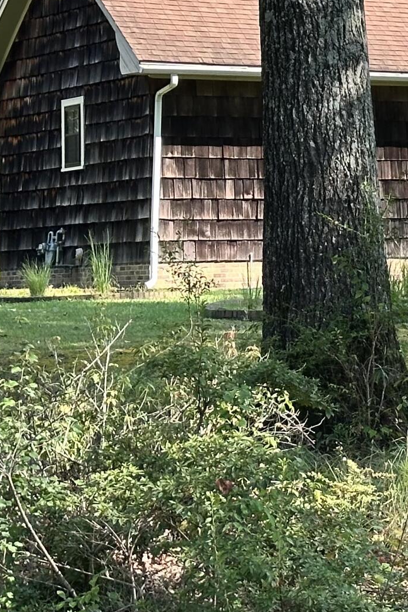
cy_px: 98
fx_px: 2449
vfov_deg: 14.2
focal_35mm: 144
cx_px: 801
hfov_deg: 9.0
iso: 64
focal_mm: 6.86
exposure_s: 1/654
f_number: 1.78
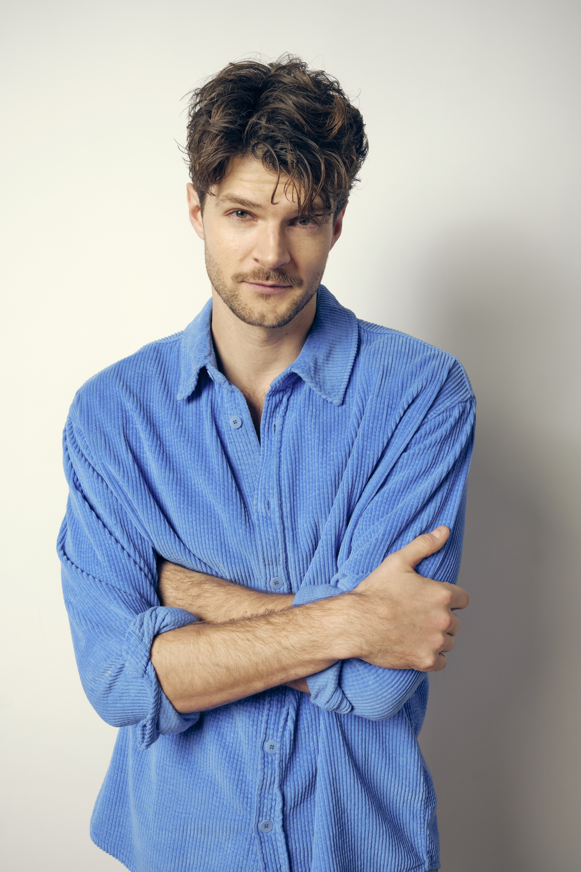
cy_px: 436
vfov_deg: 54.4
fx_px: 847
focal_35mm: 35
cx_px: 290
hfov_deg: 37.9
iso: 320
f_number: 8
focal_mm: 23
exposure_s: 1/250
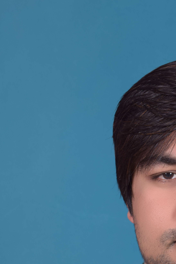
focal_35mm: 133
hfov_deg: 10.2
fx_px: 975
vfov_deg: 15.1
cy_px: 277
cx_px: 203
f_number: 9
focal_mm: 38
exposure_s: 1/160
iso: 320
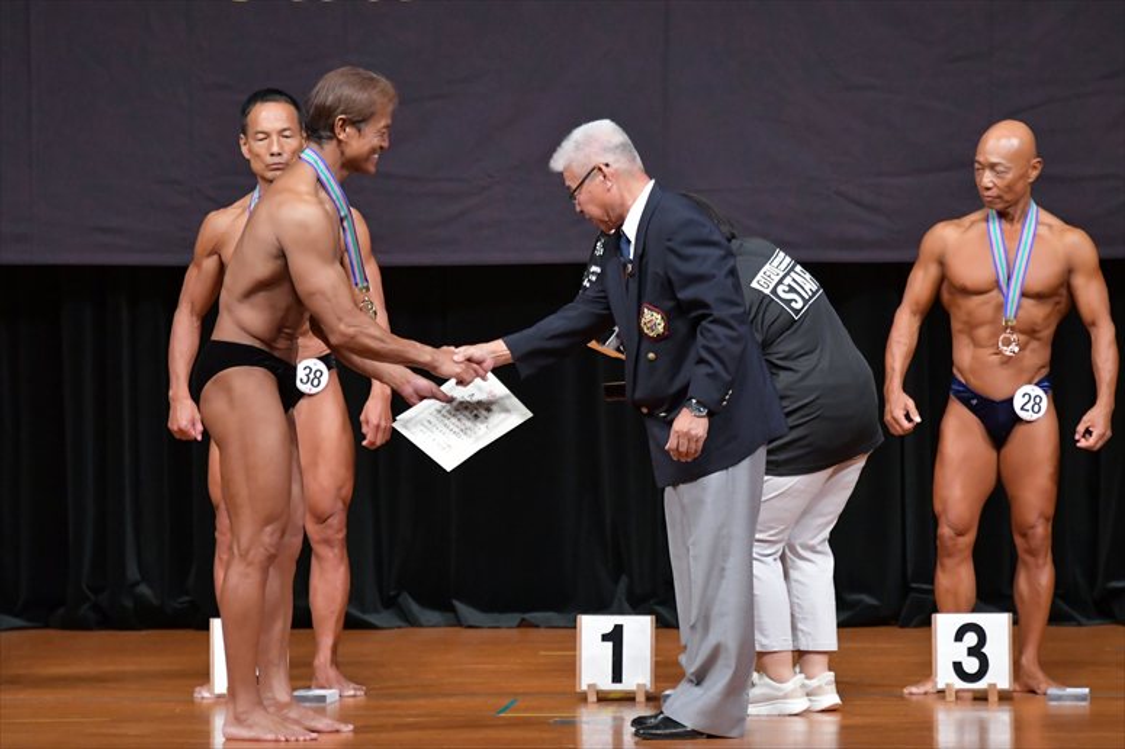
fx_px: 8902
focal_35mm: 285
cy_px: 374
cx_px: 562
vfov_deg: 4.8
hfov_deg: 7.2
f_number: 5.6
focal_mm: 190
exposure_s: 1/400
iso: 5000
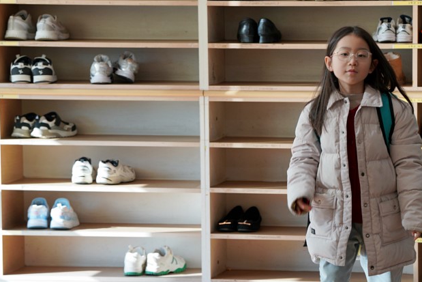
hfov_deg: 10.0
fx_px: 2403
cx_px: 294
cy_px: 176
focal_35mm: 205
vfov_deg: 6.7
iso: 160
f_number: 4
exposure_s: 1/160
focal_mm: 141
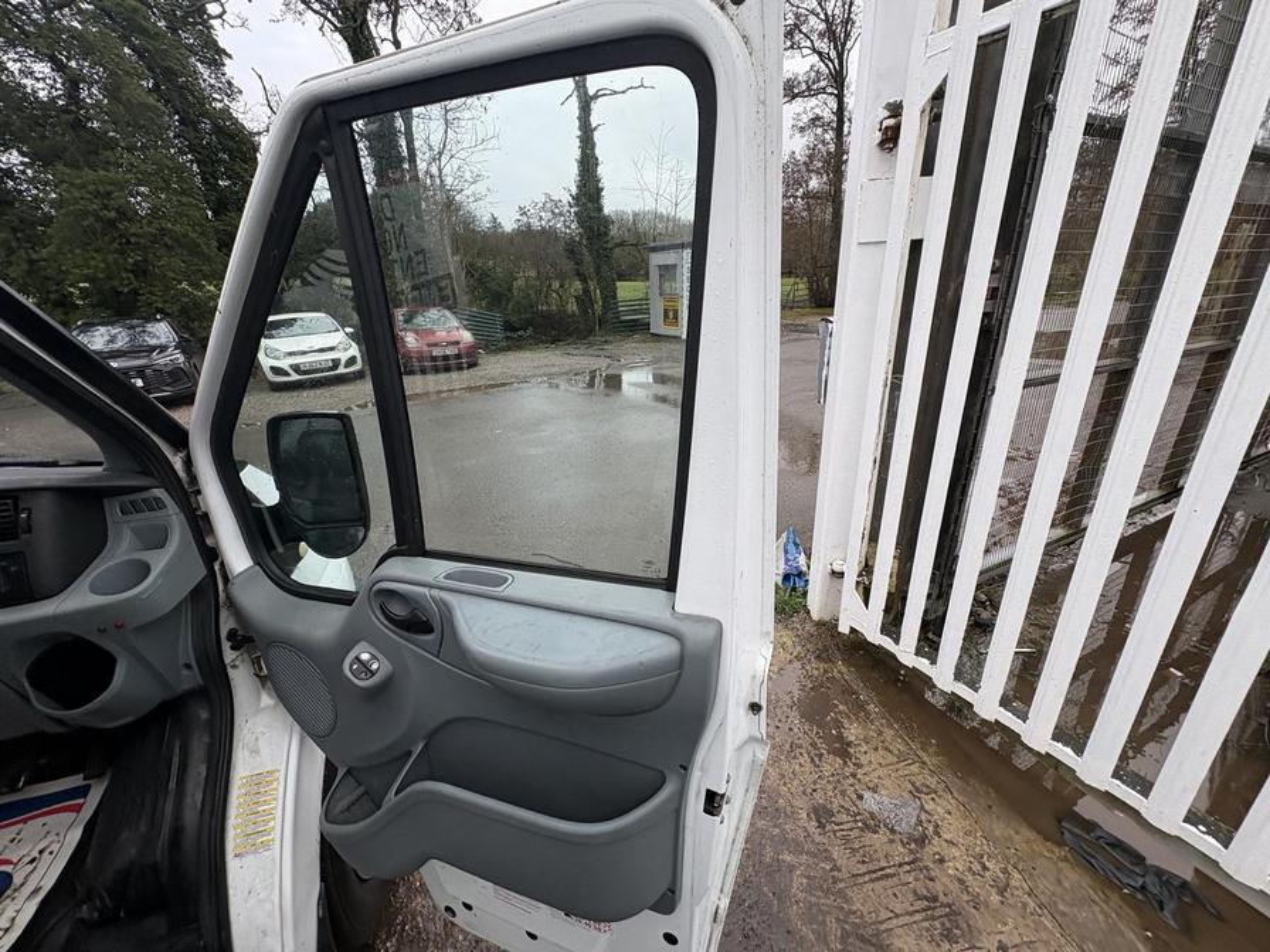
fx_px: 514
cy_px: 476
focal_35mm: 14
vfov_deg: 85.7
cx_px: 635
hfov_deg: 102.1
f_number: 2.2
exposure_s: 1/197
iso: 40
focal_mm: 2.22
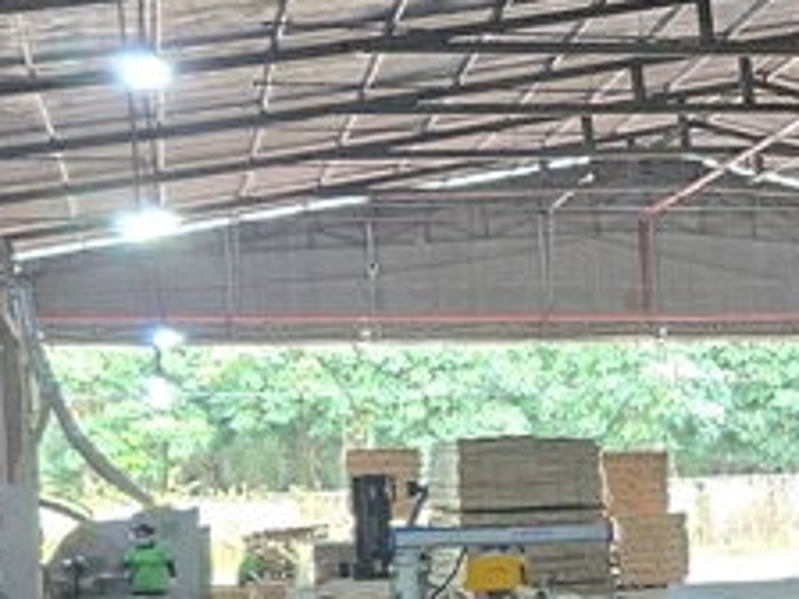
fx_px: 2424
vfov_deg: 14.0
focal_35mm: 105
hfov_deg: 14.4
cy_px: 521
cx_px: 1751
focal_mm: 6.3
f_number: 1.7
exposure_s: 1/100
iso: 1250
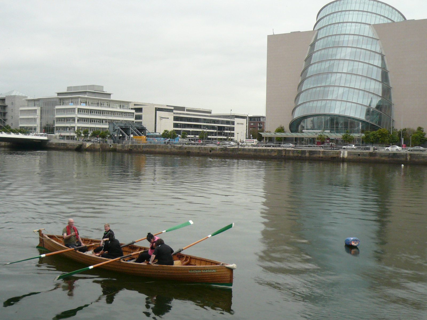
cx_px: 214
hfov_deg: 42.9
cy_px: 160
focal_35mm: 44
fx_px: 543
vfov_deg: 32.9
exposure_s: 1/125
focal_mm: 4.7
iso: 100
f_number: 2.8
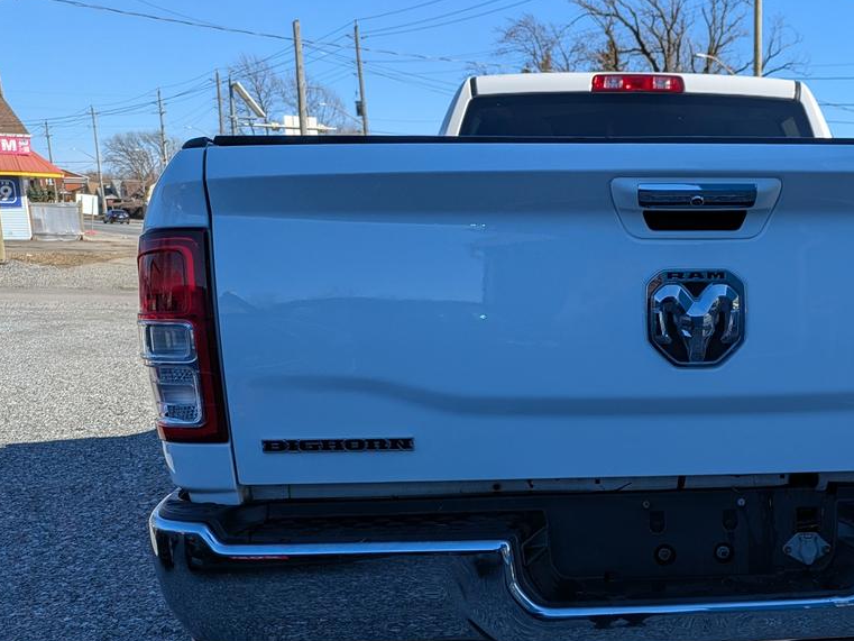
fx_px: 1036
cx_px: 694
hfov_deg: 42.6
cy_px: 439
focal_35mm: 42
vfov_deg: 34.0
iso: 42
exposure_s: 1/1546
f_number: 1.89
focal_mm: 5.43
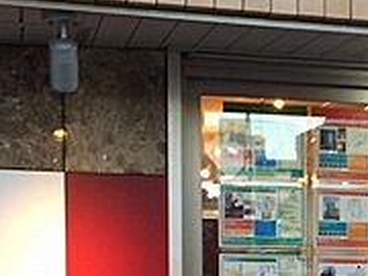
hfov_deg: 18.4
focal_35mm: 103
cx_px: 404
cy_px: 360
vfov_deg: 13.8
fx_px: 1095
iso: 40
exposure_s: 1/40
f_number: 2.2
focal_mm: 4.15
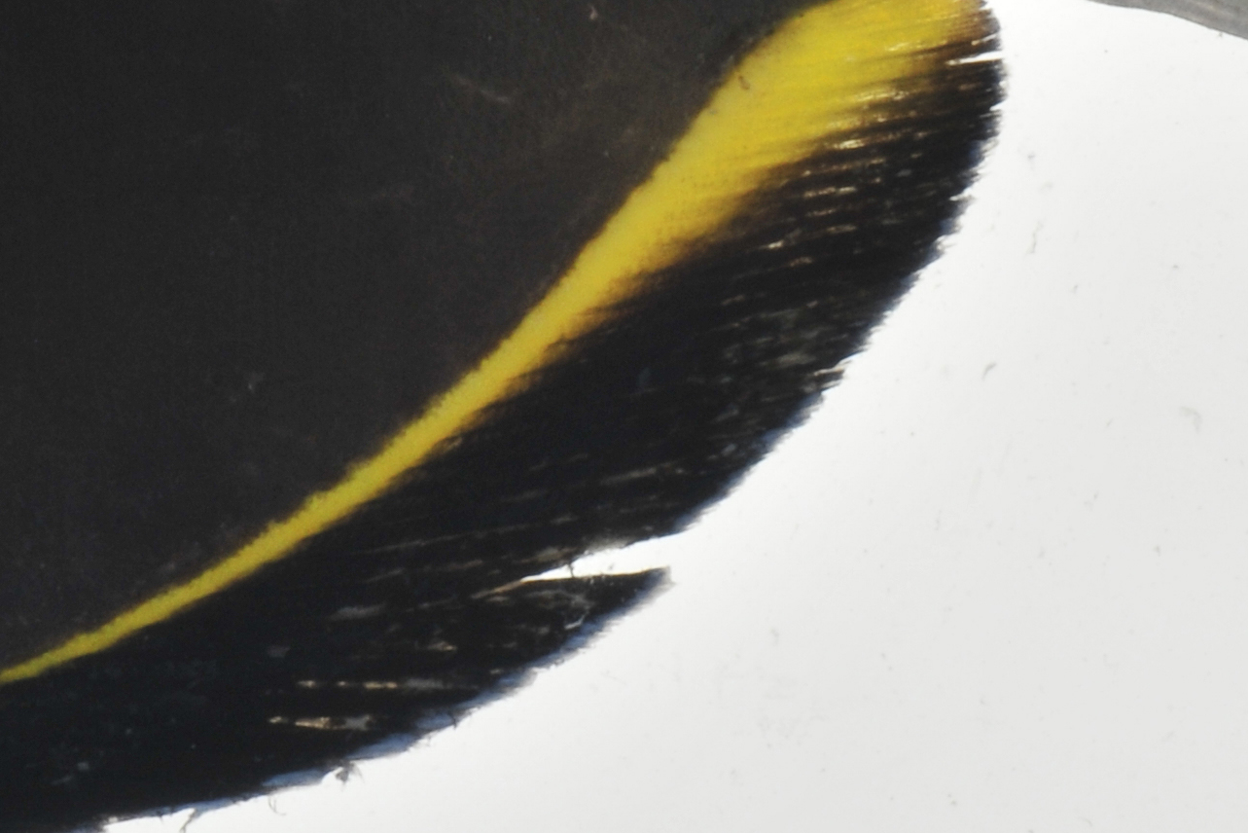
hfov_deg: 3.9
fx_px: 18226
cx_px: -103
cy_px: 21
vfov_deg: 2.6
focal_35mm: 526
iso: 200
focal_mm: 105
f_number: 25
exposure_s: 1/60
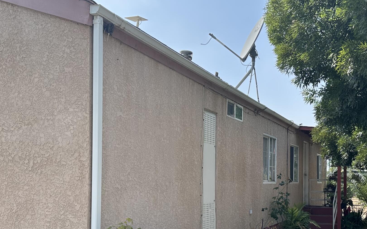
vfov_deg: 27.1
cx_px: 213
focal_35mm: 47
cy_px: 164
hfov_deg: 42.5
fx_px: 470
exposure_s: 1/2252
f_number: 1.78
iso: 80
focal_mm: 6.86
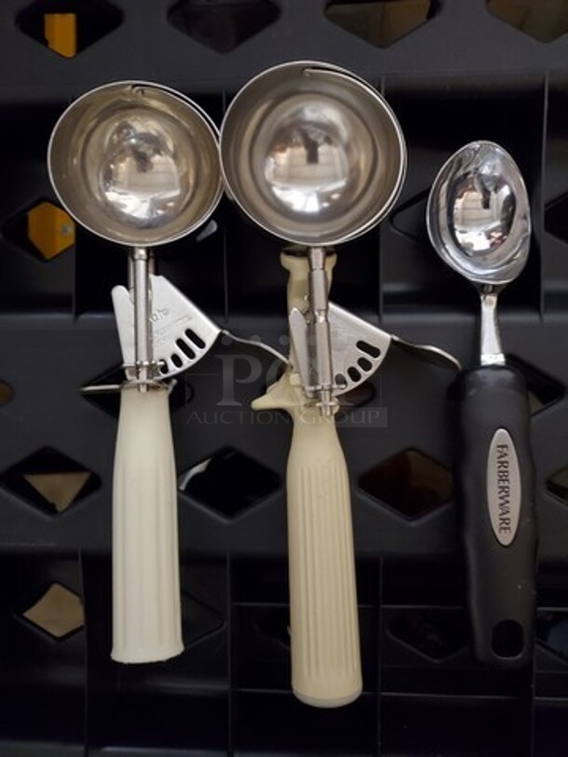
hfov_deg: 53.1
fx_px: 569
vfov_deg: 67.3
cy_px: 378
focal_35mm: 26
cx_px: 284
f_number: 1.5
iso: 640
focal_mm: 4.3
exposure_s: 1/12
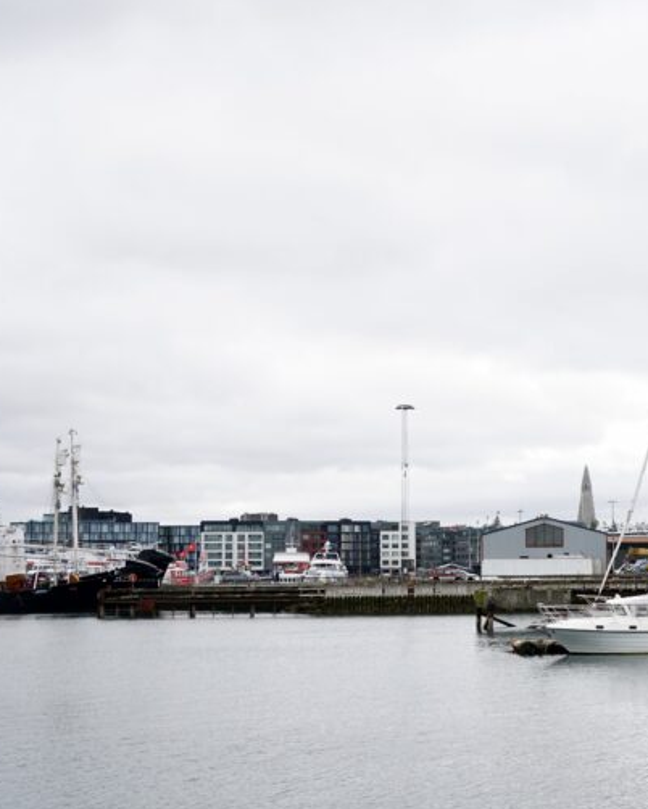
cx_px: 569
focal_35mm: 67
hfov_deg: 22.3
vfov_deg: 28.3
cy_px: 467
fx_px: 1605
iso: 400
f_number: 7.1
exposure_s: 1/500
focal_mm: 35
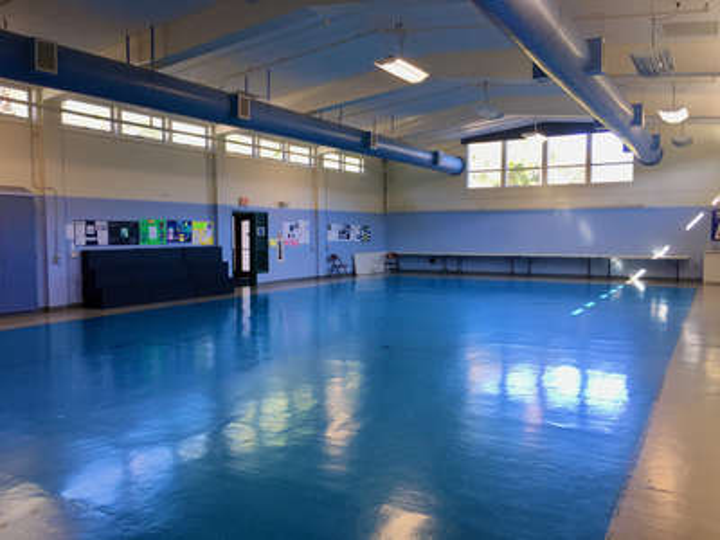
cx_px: 360
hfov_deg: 61.7
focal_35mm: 29
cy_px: 270
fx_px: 603
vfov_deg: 48.2
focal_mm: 4.15
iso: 25
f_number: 2.2
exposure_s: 1/40
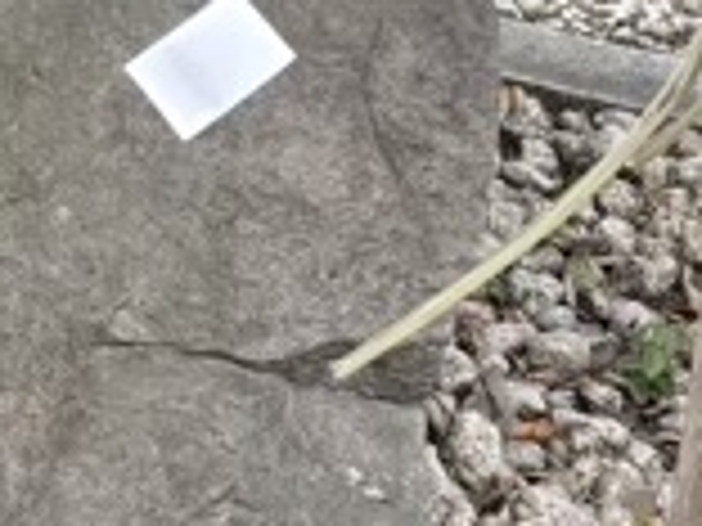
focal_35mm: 117
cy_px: -187
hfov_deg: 15.5
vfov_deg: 12.2
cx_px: -351
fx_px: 2373
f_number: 1.6
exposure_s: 1/121
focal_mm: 5.96
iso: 40
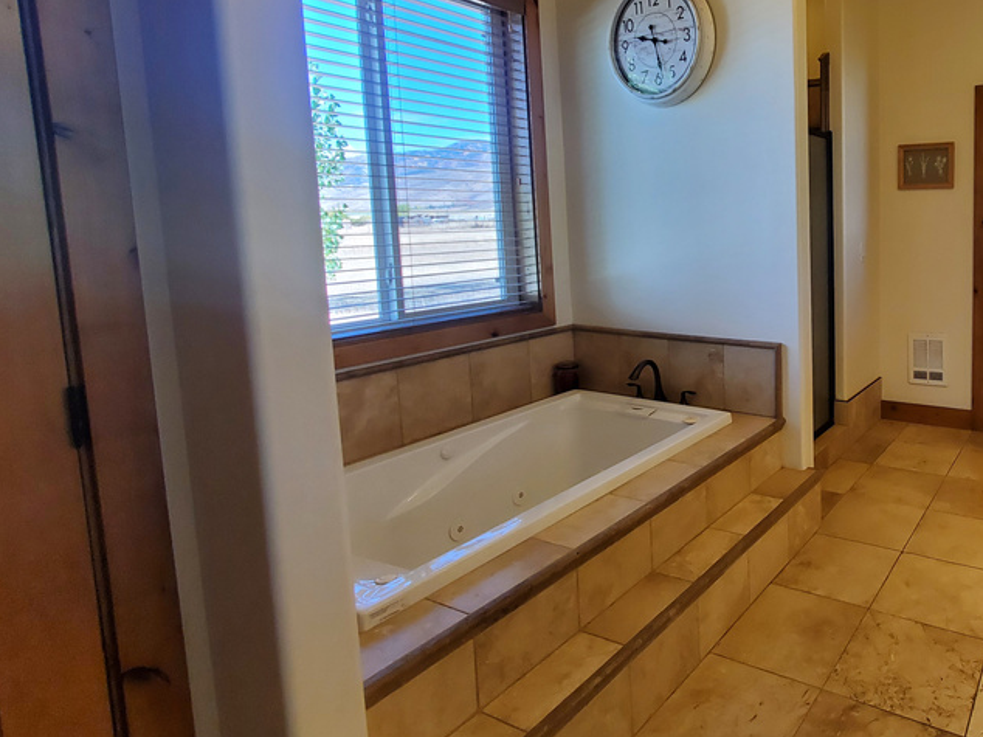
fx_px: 596
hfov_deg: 70.9
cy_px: 292
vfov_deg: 62.8
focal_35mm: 21
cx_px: 789
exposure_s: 1/60
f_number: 2.2
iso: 100
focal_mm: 1.8
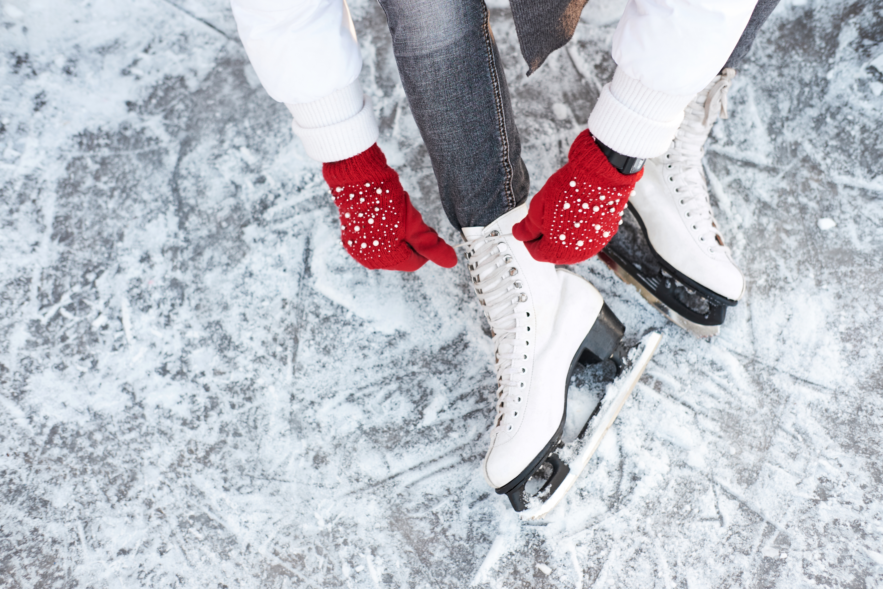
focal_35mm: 53
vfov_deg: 25.5
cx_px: 442
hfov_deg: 37.5
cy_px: 294
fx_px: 1300
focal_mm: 35
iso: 200
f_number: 2.8
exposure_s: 1/180
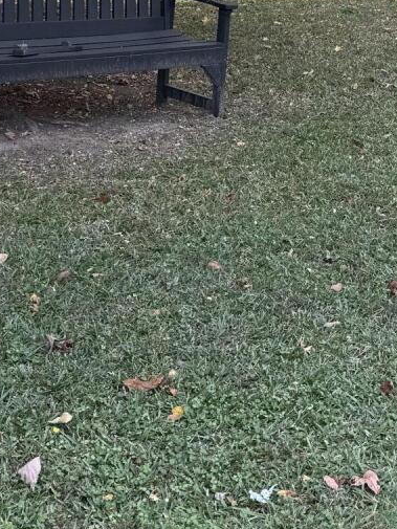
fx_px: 1452
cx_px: 301
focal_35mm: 95
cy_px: -46
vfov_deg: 19.8
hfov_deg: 15.5
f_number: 1.78
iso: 80
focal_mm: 6.76
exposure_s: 1/358
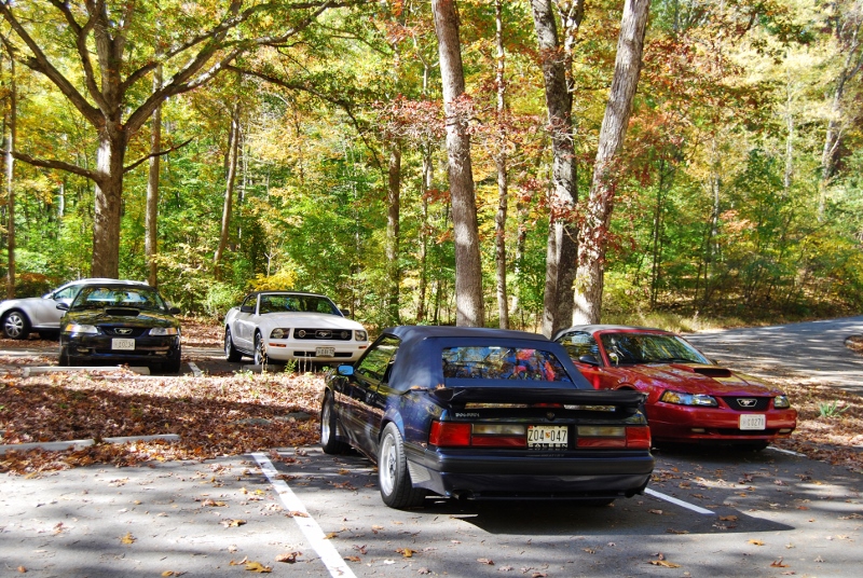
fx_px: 936
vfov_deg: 34.3
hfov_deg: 49.5
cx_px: 432
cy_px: 289
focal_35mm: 39
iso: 200
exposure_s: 1/125
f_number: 5.6
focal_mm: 26
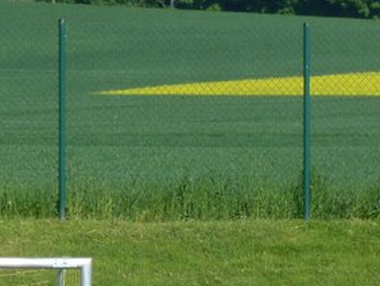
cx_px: 119
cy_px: 349
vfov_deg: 2.0
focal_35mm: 744
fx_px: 8174
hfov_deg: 2.7
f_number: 4.9
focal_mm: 49.2
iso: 200
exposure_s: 1/1000
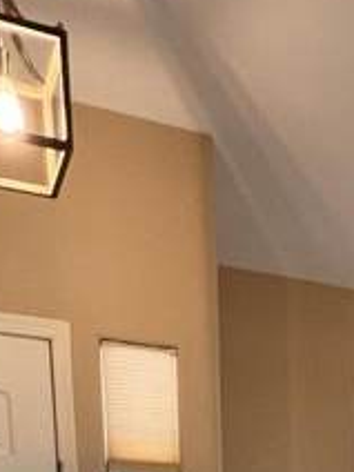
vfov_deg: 23.0
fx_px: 804
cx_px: 305
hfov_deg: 24.2
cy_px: 786
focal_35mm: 59
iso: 200
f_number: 1.8
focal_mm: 1.57
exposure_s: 1/120
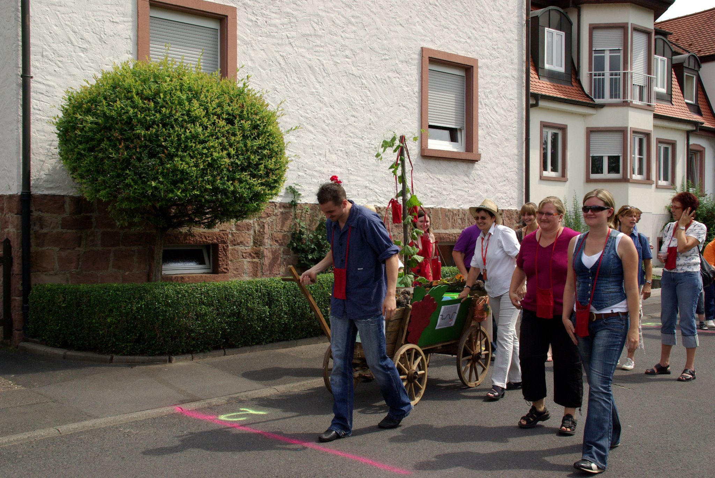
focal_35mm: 42
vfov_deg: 32.0
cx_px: 358
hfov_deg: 46.4
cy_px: 239
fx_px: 835
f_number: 8
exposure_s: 1/750
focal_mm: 28
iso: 400
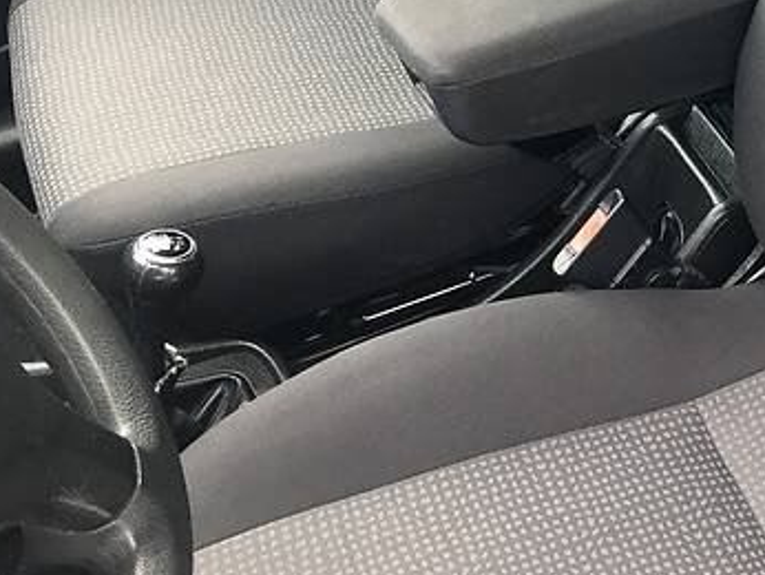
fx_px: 1482
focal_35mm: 67
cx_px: 822
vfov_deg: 20.9
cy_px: -55
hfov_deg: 26.8
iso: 32
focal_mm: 4.2
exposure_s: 1/33
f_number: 2.2
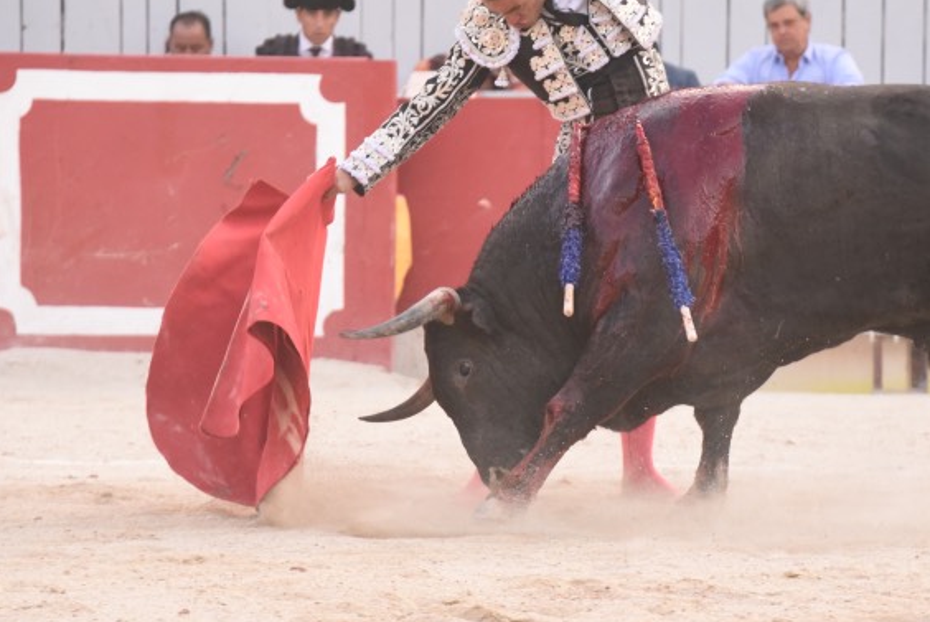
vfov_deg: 4.5
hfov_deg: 6.8
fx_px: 7833
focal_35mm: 303
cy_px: 224
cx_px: 551
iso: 4500
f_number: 5.6
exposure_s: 1/640
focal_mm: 190
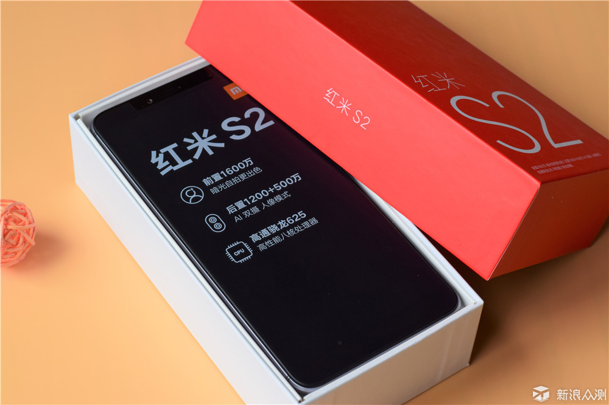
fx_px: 1268
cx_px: 304
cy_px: 202
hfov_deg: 27.0
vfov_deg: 18.2
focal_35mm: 75
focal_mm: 50
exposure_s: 1/80
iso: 400
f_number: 8
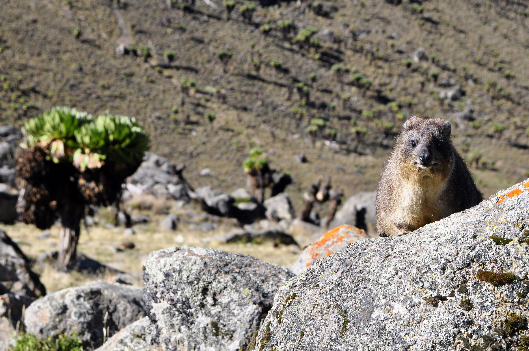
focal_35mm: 105
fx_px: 1541
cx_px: 264
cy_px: 176
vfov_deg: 13.0
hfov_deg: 19.5
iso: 640
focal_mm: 70
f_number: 7.1
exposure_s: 1/800
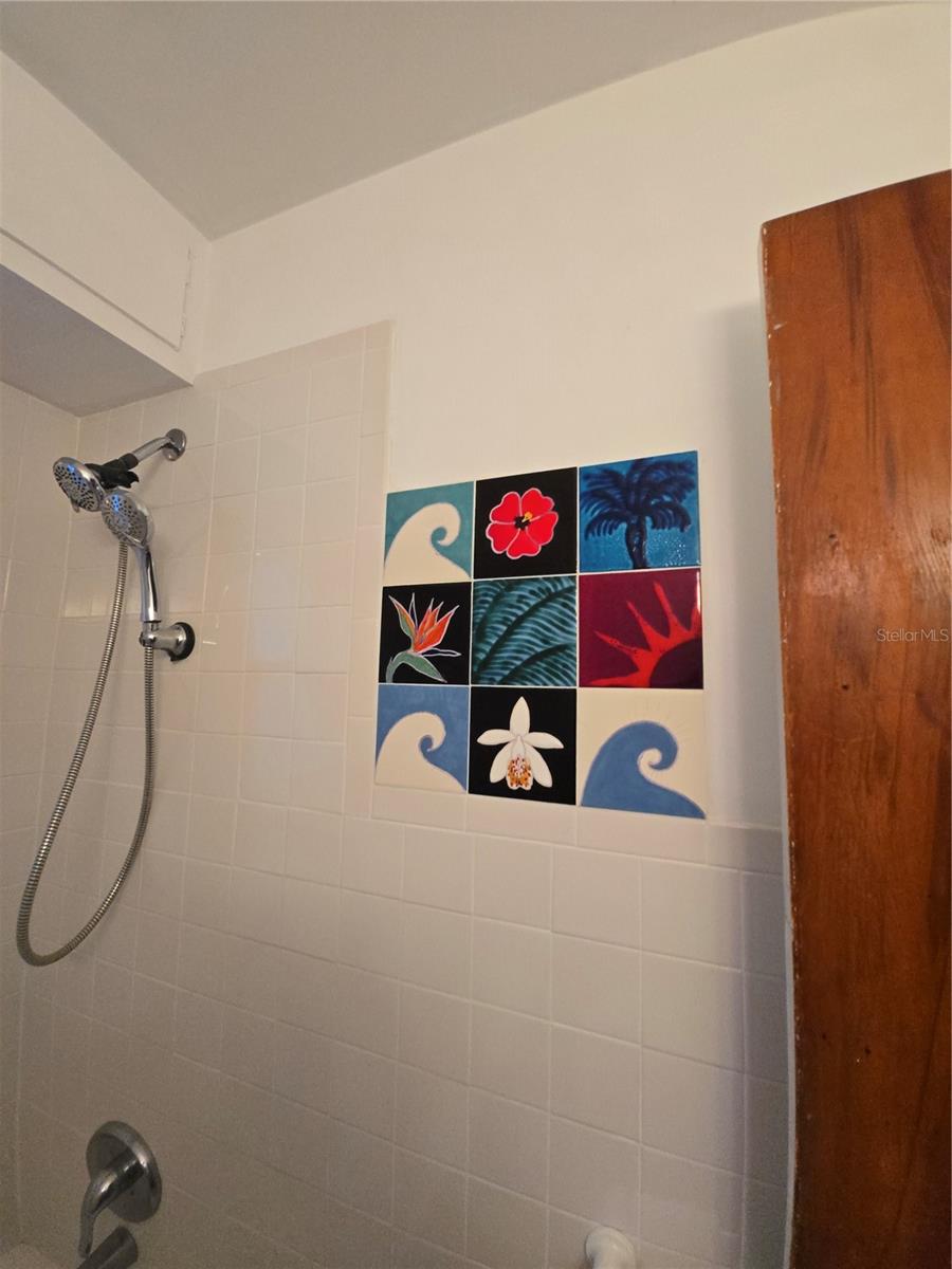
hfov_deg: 89.9
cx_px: 476
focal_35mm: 13
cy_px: 634
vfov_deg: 106.2
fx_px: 477
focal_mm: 1.7
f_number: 2.2
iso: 100
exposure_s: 1/60
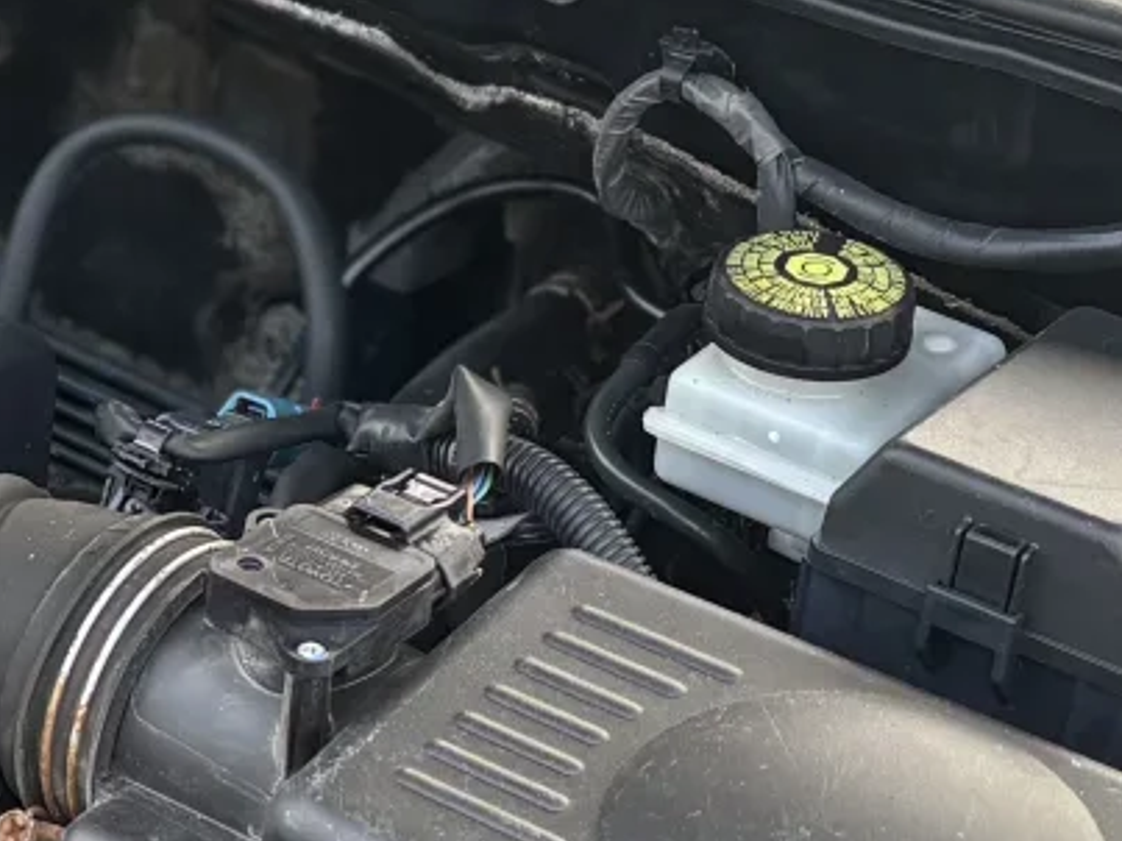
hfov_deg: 15.4
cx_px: -189
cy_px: 443
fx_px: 4018
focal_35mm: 124
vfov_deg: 11.9
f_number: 1.6
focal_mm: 5.96
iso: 100
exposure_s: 1/121
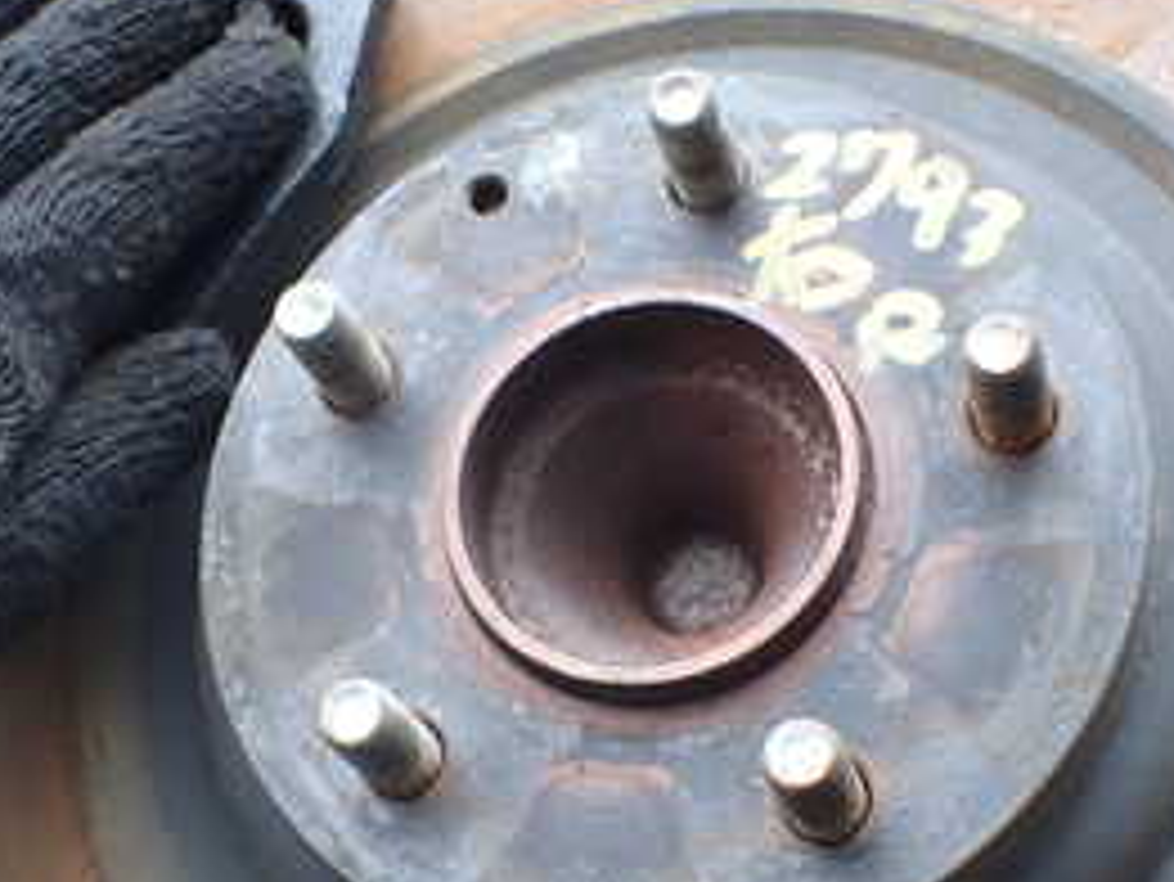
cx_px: 603
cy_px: 621
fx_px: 2341
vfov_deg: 21.2
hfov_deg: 28.1
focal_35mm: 69
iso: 100
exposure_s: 1/125
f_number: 2.3
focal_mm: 5.4
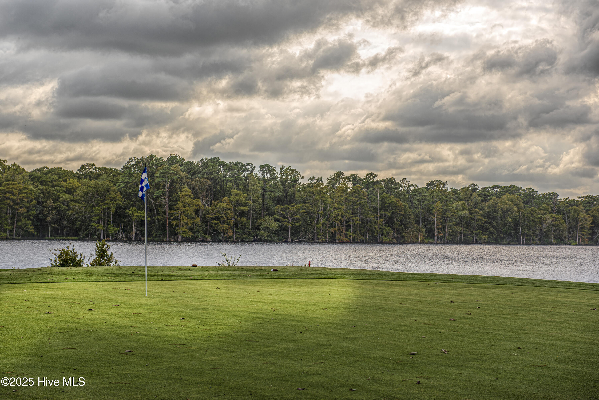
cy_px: 200
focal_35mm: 70
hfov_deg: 28.8
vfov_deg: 19.5
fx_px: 1165
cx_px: 300
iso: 100
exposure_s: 1/400
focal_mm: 70
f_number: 7.1
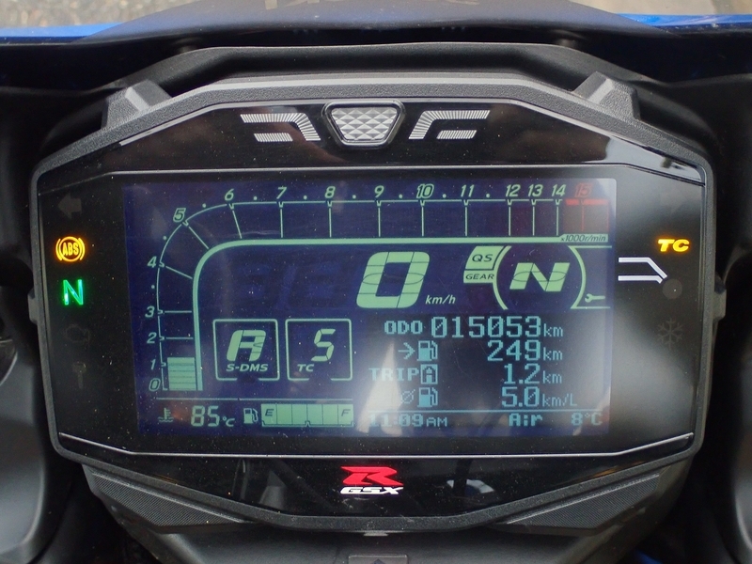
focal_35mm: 61
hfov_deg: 31.7
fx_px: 1325
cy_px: 282
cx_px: 376
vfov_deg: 24.0
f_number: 3.6
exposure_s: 1/60
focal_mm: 11.01
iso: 400
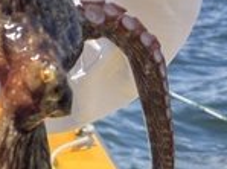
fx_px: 733
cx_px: -139
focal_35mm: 112
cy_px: -62
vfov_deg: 12.7
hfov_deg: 15.8
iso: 50
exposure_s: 1/3356
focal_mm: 5.7
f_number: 1.5
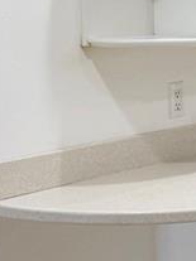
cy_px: 91
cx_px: 358
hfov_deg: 10.1
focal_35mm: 139
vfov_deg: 14.2
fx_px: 1050
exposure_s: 1/190
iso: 160
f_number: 1.78
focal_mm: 6.76
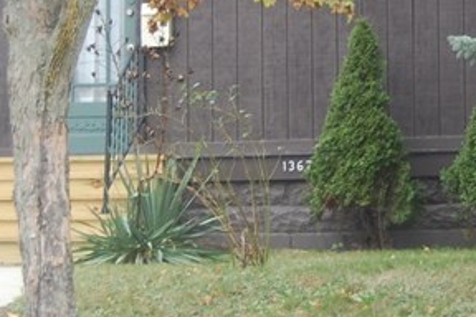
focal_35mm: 147
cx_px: 353
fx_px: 1944
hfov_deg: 13.9
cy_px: 96
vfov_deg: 9.3
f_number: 4.2
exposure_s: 1/80
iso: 400
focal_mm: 26
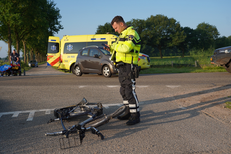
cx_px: 116
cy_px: 77
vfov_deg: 34.2
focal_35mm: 39
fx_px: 250
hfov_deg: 49.6
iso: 100
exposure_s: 1/500
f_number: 4.5
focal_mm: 39
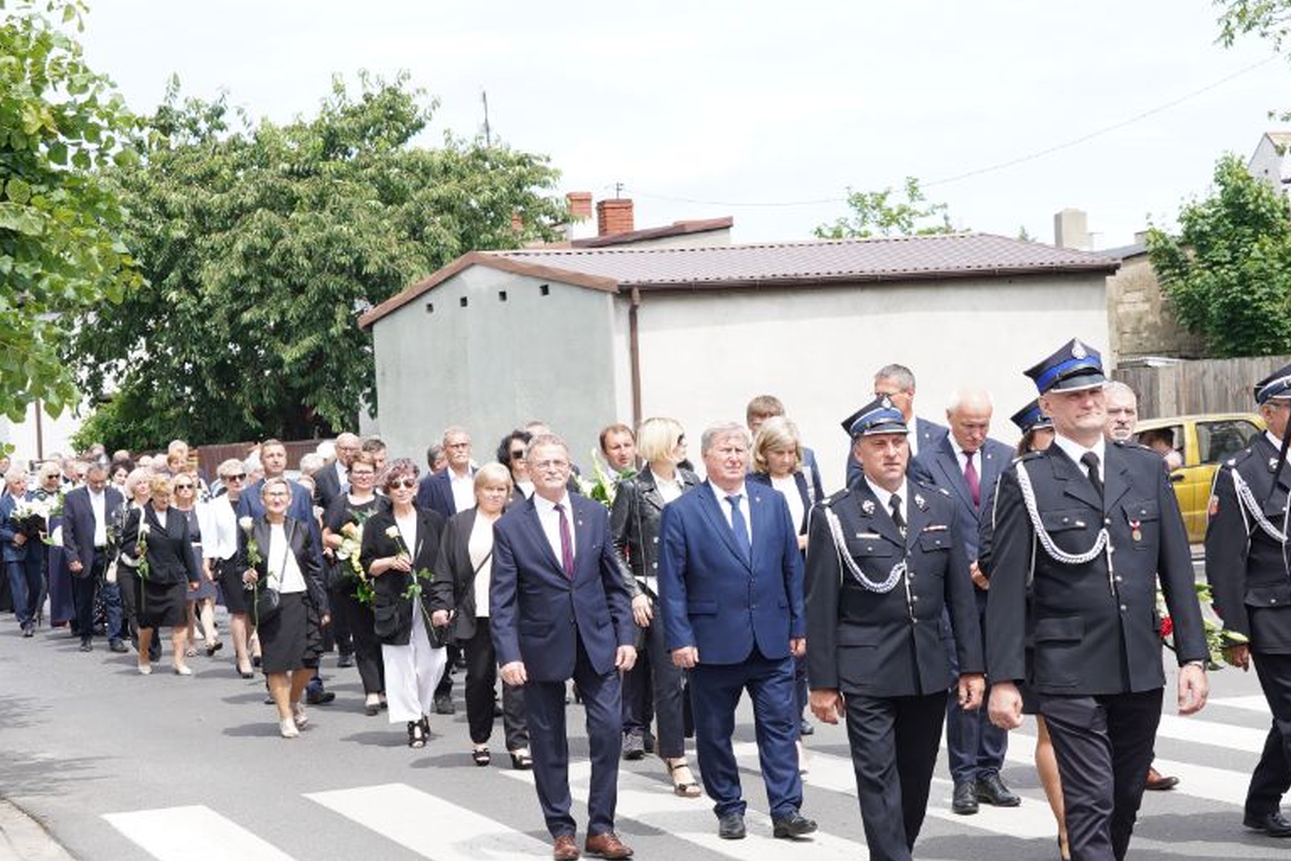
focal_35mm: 73
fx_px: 2618
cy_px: 623
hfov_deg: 27.7
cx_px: 718
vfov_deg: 18.6
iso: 100
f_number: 5.6
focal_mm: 43
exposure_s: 1/200
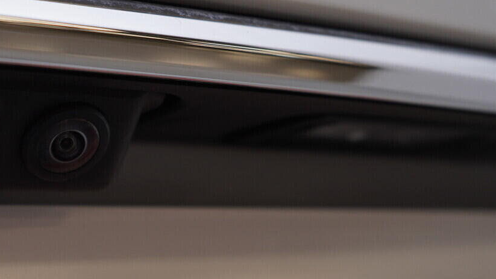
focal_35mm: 66
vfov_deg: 18.3
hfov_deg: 30.8
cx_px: 78
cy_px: 134
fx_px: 868
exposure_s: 1/80
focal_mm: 24
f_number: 4
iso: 125
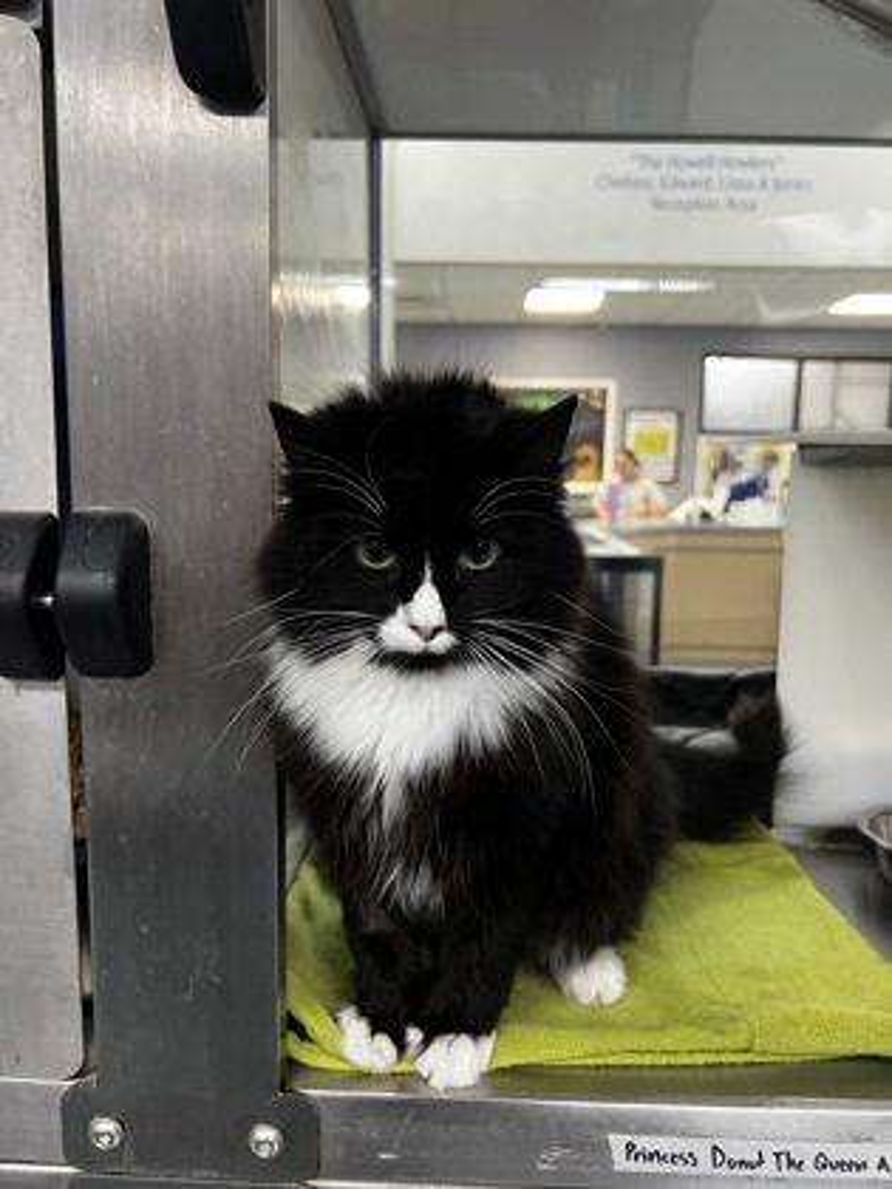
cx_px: 446
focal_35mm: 26
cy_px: 594
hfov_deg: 53.1
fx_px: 893
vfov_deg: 67.3
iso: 200
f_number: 1.5
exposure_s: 1/60
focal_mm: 5.7
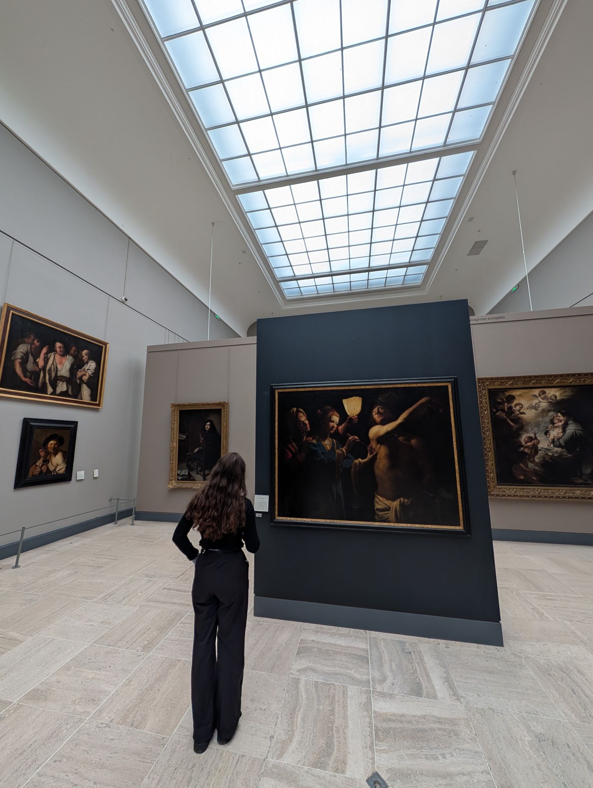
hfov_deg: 94.6
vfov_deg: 110.5
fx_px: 273
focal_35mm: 12
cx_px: 296
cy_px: 394
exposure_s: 1/56
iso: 44
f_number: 1.7
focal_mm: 2.02
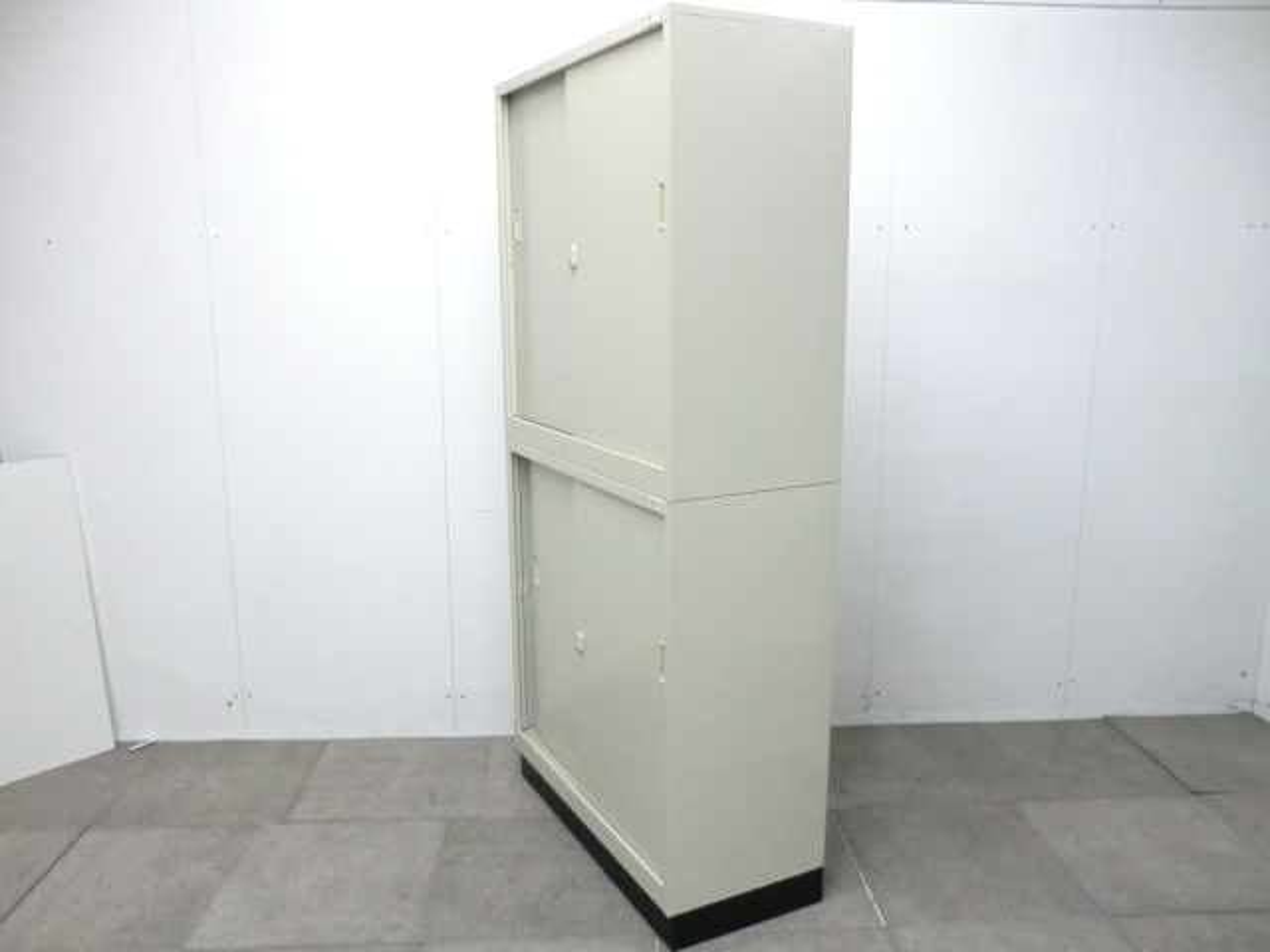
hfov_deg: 65.3
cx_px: 635
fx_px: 991
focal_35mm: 27
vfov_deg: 51.4
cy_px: 476
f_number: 3.2
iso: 640
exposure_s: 1/60
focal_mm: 4.9
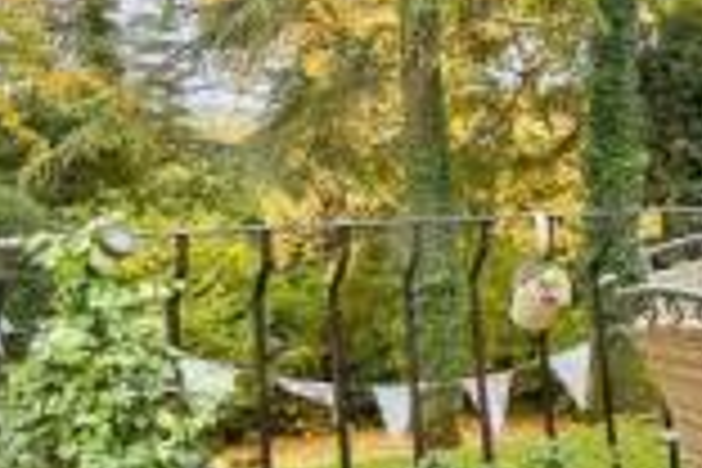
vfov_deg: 21.4
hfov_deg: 27.9
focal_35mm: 63
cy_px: 119
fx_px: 1228
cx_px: 844
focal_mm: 10
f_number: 8
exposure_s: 1/30
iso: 160
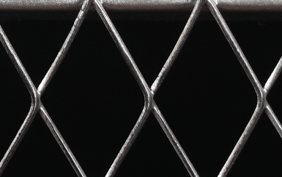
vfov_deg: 2.3
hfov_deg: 3.7
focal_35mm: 553
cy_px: -493
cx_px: -527
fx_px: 4252
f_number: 8
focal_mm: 50
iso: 160
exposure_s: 1/60
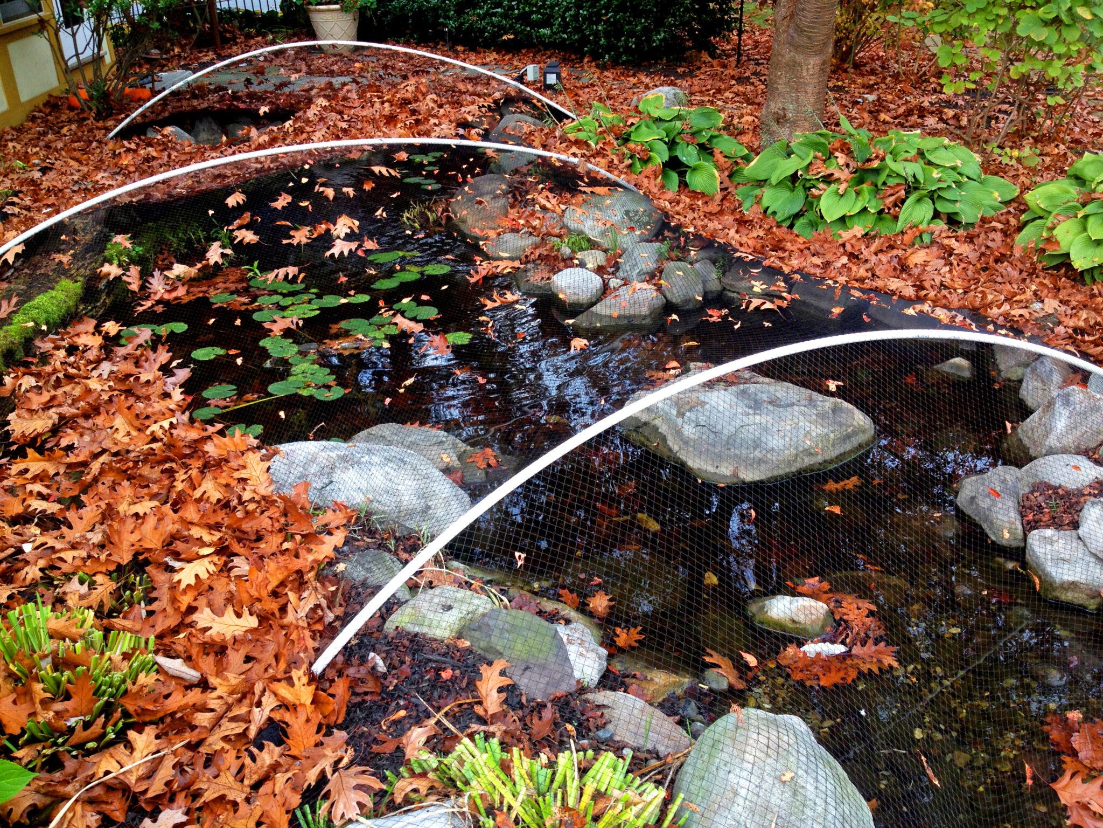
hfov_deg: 52.6
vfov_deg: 40.7
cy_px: 414
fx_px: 1115
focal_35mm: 35
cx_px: 552
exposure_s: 1/60
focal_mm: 4.28
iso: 50
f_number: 2.4
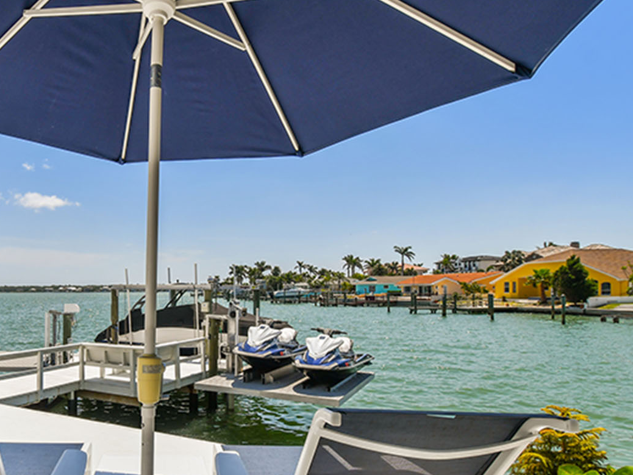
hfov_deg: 65.2
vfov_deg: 54.7
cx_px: 160
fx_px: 457
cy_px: 270
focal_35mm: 25
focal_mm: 10
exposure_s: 1/1000
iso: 100
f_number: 7.1
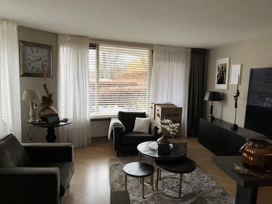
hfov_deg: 67.3
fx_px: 204
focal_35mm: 26
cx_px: 136
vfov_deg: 53.1
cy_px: 102
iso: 125
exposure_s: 1/50
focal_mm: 5.1
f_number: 1.6
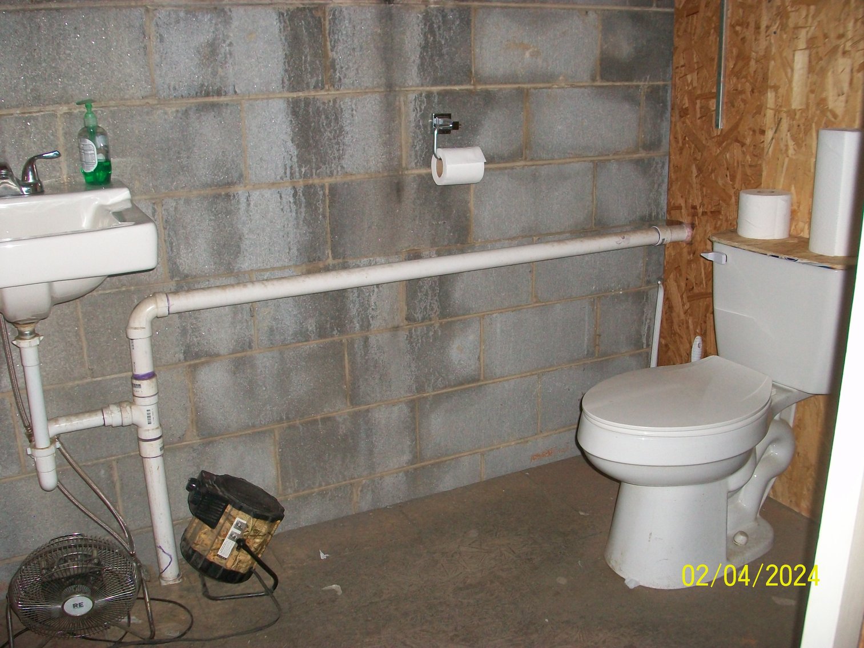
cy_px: 324
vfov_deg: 41.8
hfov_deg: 54.0
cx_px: 432
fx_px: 849
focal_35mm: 34
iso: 120
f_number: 2.8
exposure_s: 1/60
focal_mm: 5.7
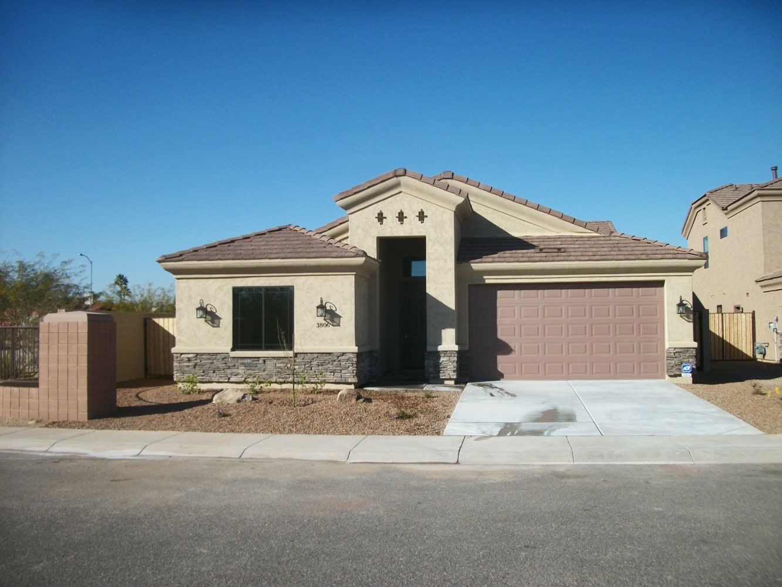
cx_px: 391
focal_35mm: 32
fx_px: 723
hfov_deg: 56.8
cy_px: 294
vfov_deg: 44.2
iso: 80
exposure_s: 1/200
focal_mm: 5.7
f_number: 8.8
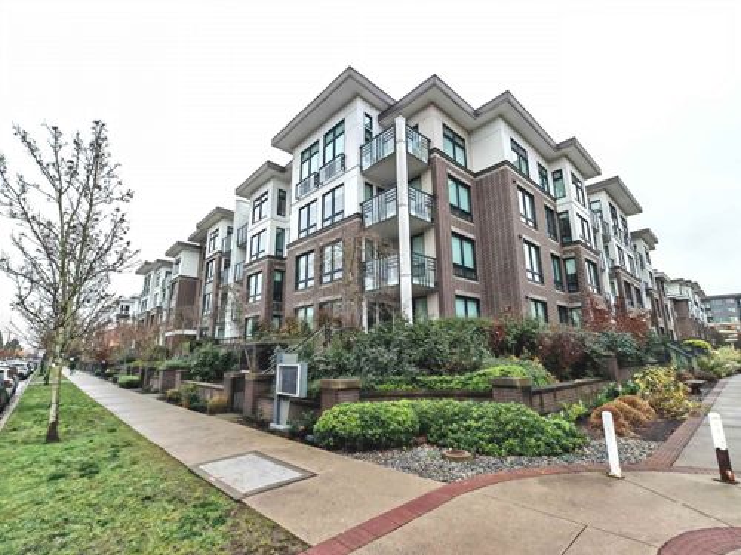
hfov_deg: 94.5
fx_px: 343
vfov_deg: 78.1
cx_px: 370
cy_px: 278
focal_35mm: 16
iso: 50
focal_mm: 1.96
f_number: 2.2
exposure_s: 1/130
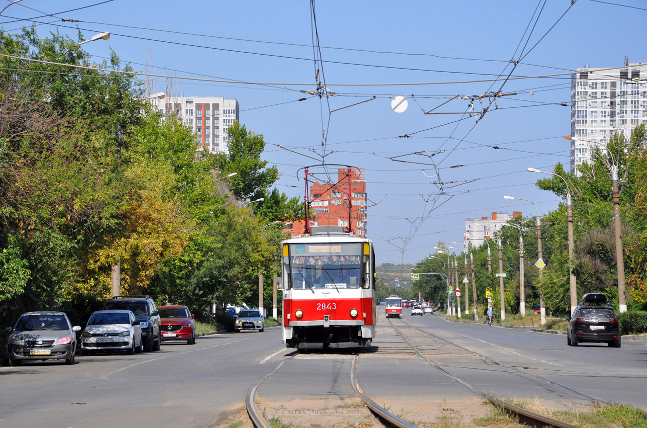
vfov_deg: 9.9
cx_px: 324
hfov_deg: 14.9
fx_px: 2475
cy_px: 214
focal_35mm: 138
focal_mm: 92
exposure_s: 1/500
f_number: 8
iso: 200
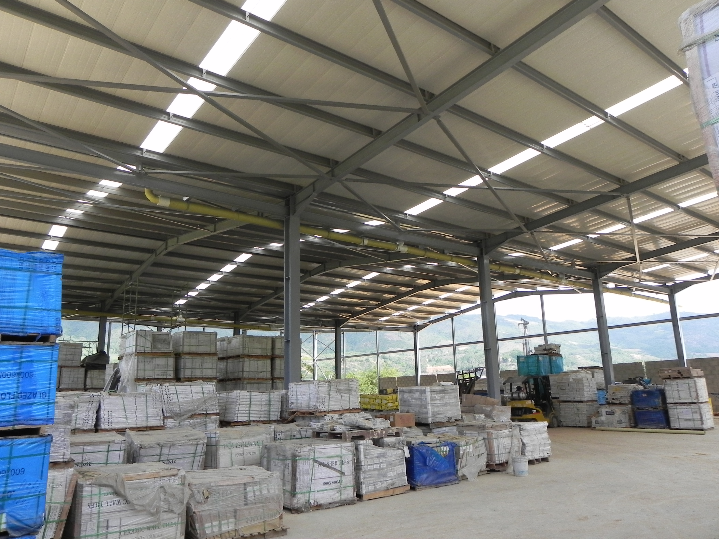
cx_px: 360
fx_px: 540
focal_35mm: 26
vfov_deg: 53.1
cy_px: 270
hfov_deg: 67.3
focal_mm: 4.6
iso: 160
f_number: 5.6
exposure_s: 1/183
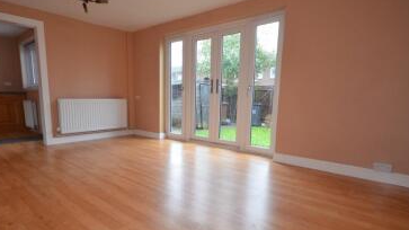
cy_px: 130
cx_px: 180
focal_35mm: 23
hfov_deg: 79.2
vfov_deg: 49.9
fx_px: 246
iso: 1250
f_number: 4.2
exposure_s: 1/60
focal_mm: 11
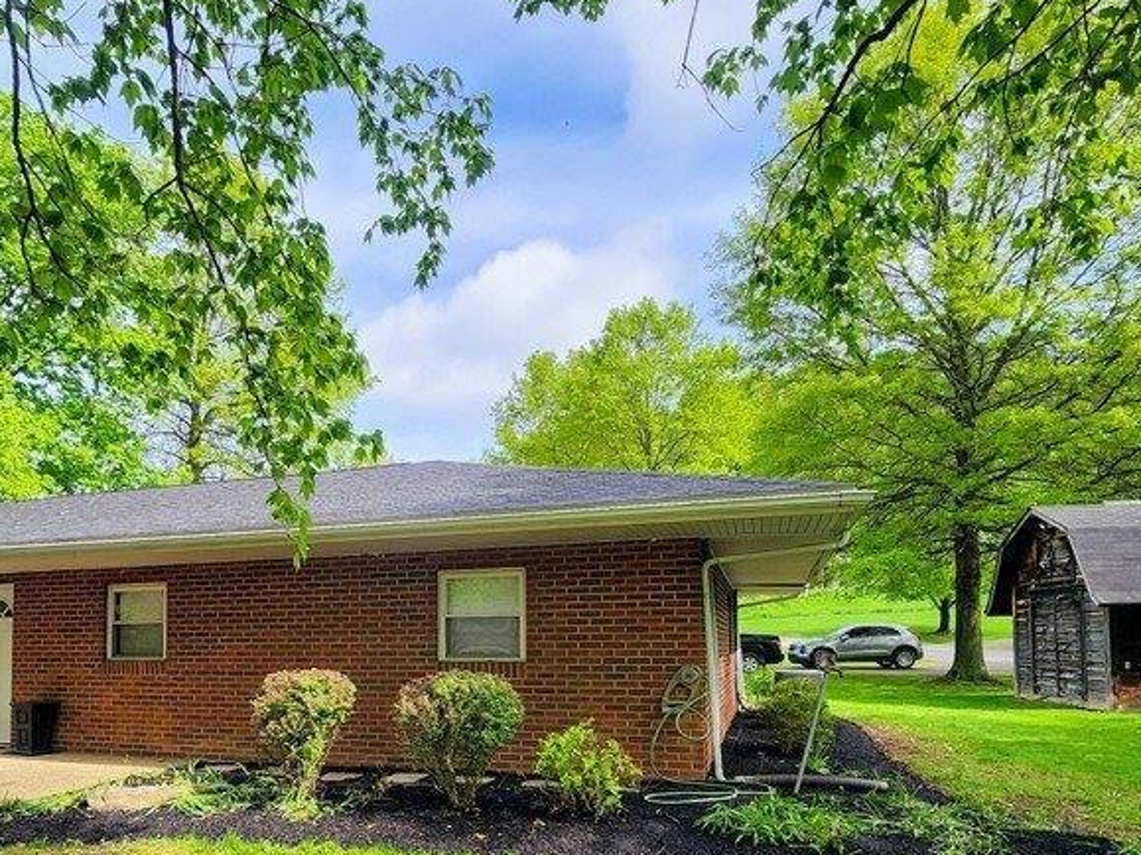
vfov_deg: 56.8
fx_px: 758
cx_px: 434
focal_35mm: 23
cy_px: 609
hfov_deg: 72.8
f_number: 2.2
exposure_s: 1/836
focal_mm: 2.2
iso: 50
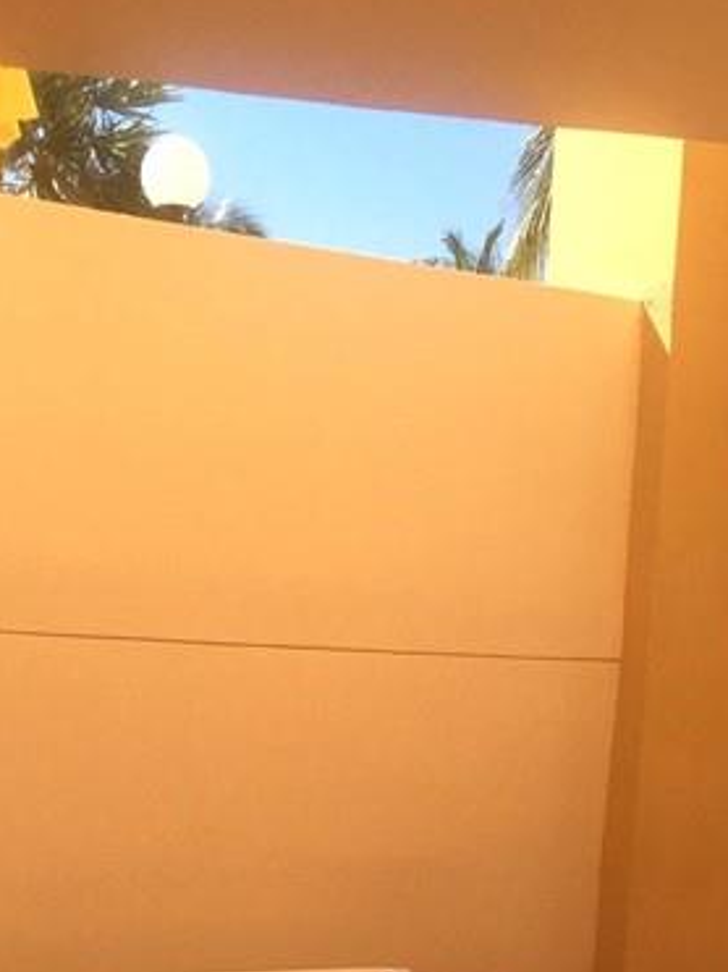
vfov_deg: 21.8
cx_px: 246
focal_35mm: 80
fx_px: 2245
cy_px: 1286
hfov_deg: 18.4
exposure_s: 1/2326
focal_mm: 4.15
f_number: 2.2
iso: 32
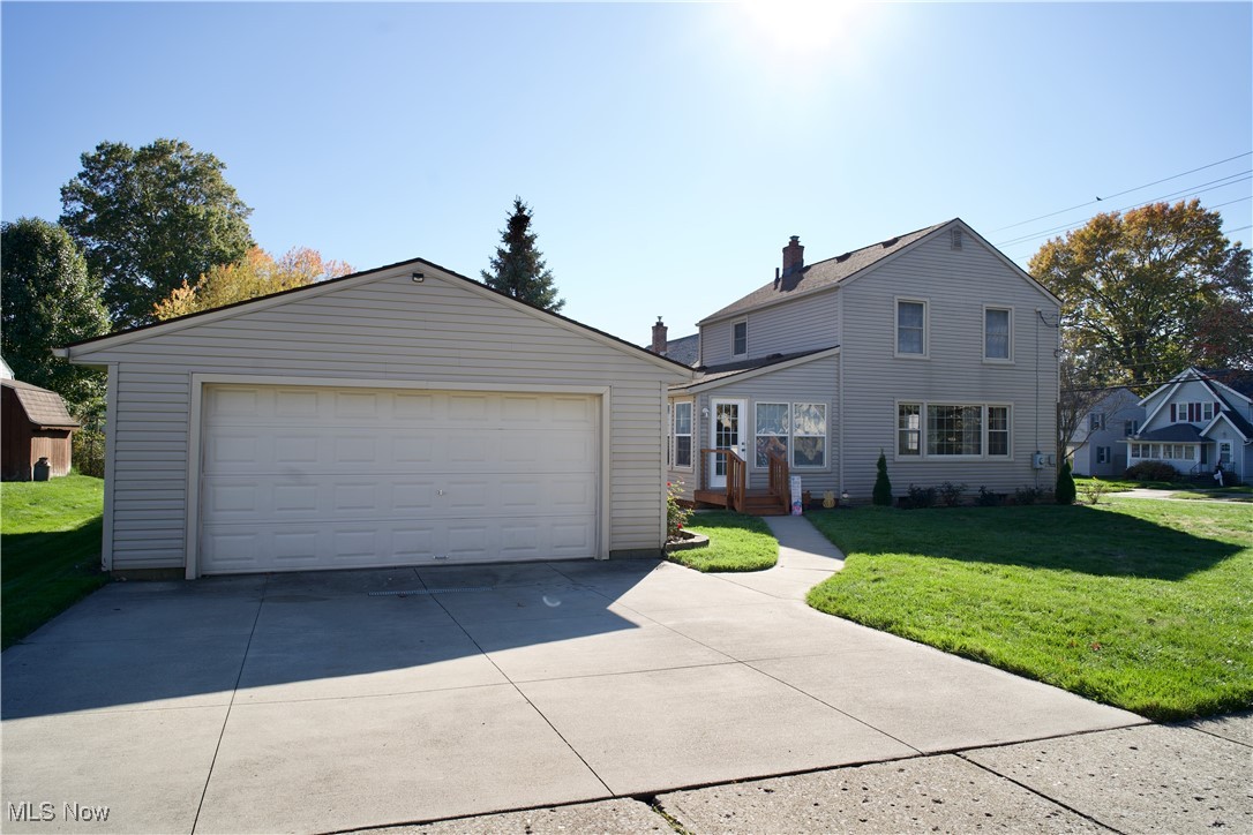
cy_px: 418
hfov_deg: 73.7
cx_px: 626
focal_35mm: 24
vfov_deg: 53.1
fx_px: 835
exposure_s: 1/160
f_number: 8
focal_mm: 24
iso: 100
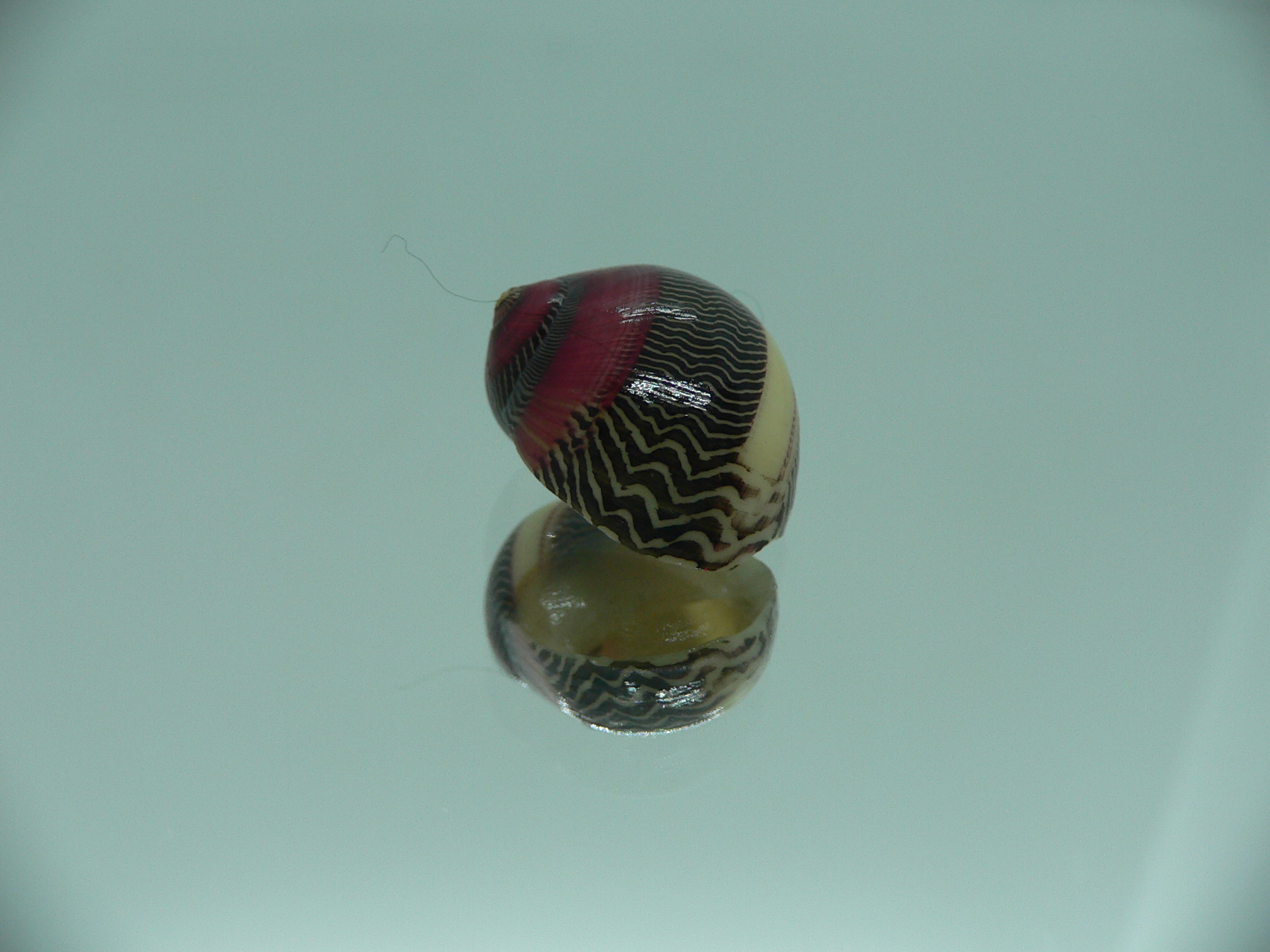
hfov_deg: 52.6
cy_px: 476
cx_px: 635
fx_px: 1284
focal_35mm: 35
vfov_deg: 40.7
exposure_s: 1/80
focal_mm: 4.6
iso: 80
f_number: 2.8
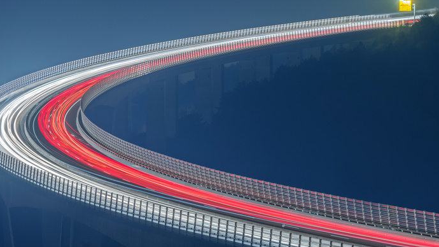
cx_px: 232
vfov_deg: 5.9
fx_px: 2386
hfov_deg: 10.5
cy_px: 170
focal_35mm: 205
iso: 64
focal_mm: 135
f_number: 11
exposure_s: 60
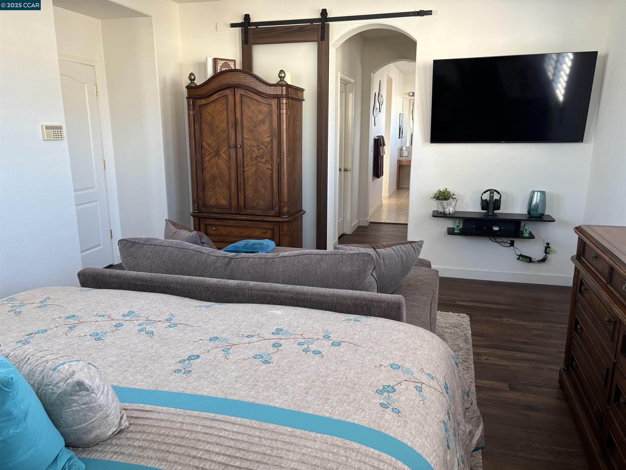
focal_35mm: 26
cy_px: 235
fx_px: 470
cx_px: 313
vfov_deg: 53.1
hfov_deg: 67.3
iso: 125
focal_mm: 5.96
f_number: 1.6
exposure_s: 1/87
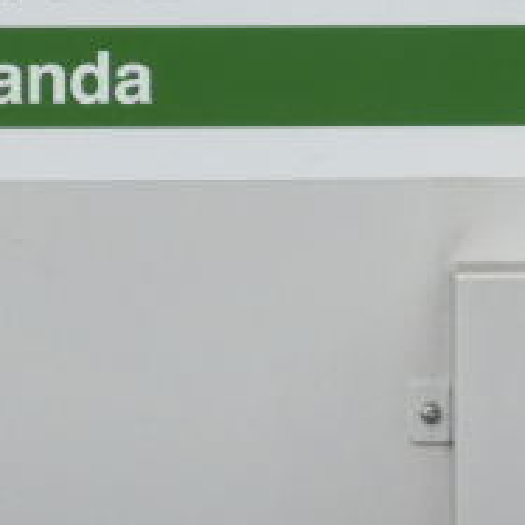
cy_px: -31
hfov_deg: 1.7
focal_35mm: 1030
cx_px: 314
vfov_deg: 1.7
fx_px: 17674
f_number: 5.7
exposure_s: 1/200
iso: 800
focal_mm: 60.7
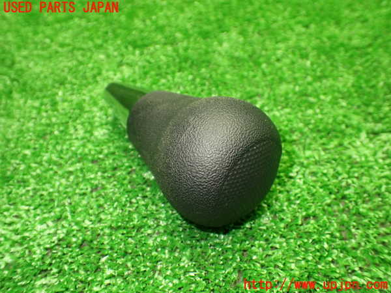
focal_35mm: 30
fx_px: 339
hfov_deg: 60.0
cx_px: 196
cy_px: 146
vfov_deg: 46.8
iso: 800
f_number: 2.3
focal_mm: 5.4
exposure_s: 1/125
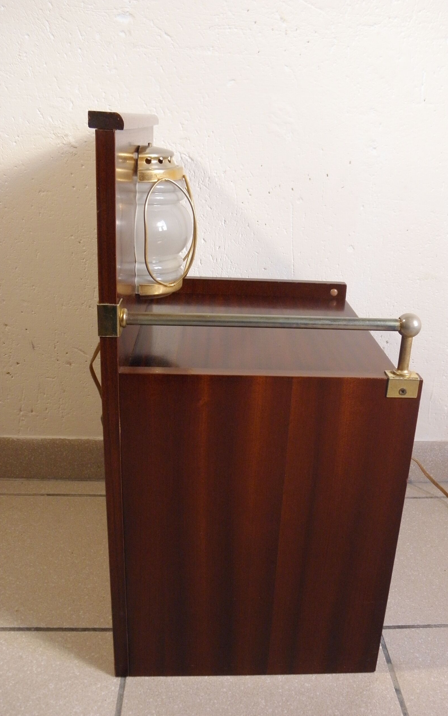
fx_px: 625
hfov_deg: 39.3
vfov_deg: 59.7
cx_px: 268
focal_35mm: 32
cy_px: 358
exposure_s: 1/30
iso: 160
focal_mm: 5.5
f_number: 3.6
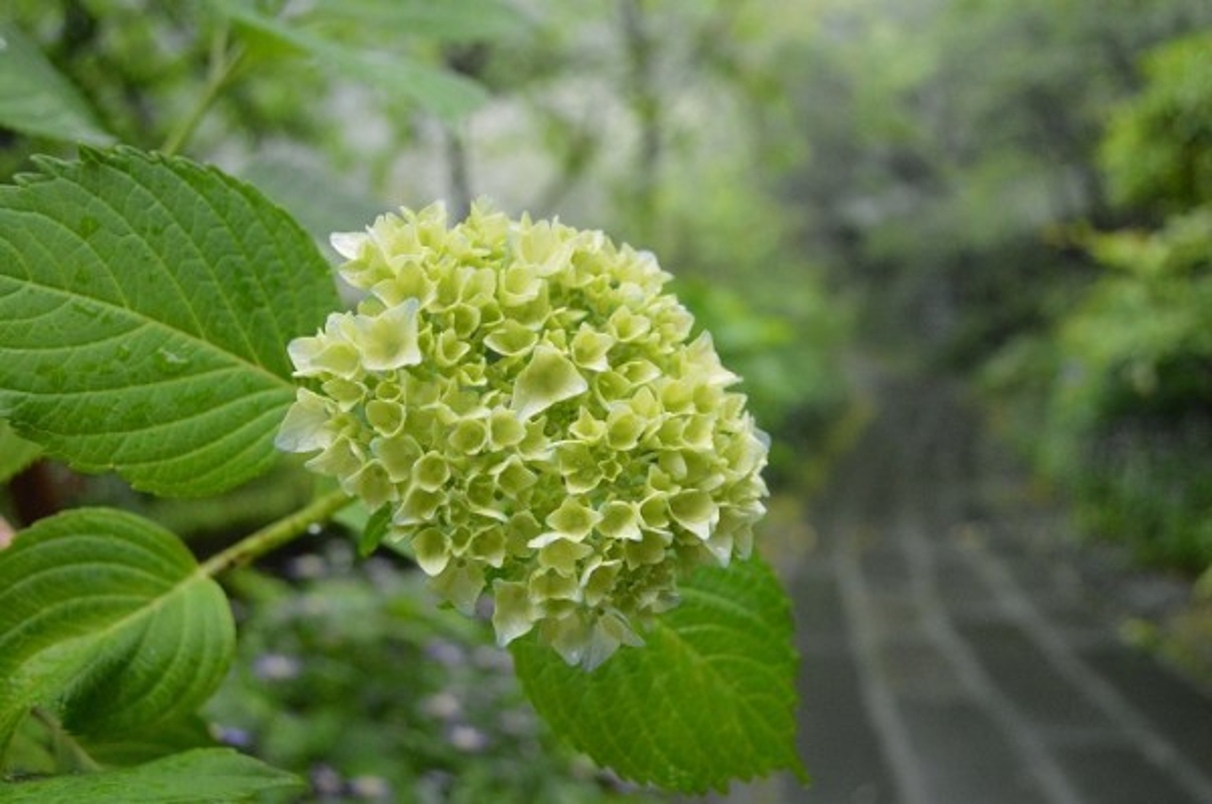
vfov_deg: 36.8
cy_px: 402
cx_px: 606
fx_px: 1210
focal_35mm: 36
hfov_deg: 53.2
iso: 3200
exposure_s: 1/1250
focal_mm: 24
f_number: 4
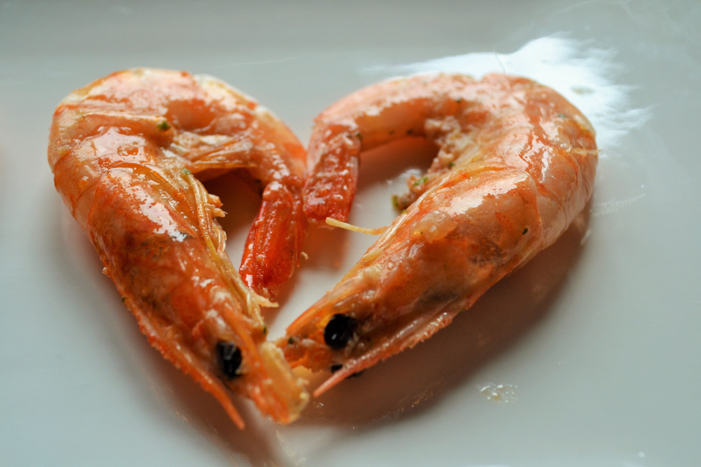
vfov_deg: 25.1
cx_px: 350
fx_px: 1051
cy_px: 234
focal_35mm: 54
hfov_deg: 36.9
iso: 400
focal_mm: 36
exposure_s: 1/100
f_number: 5
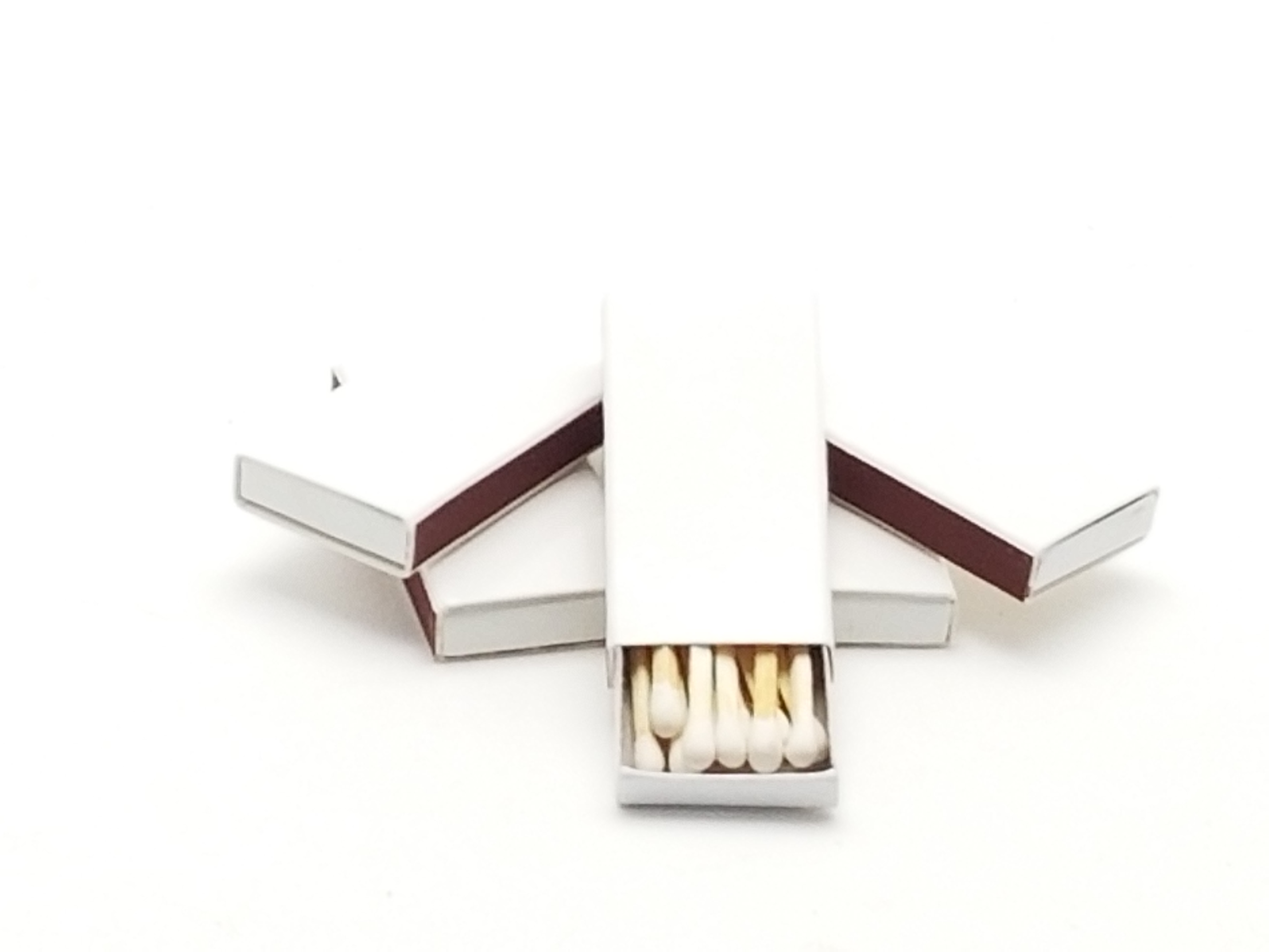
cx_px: 634
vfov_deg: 53.1
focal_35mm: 26
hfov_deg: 67.3
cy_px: 476
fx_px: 953
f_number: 1.7
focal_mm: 4.25
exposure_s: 1/60
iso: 80
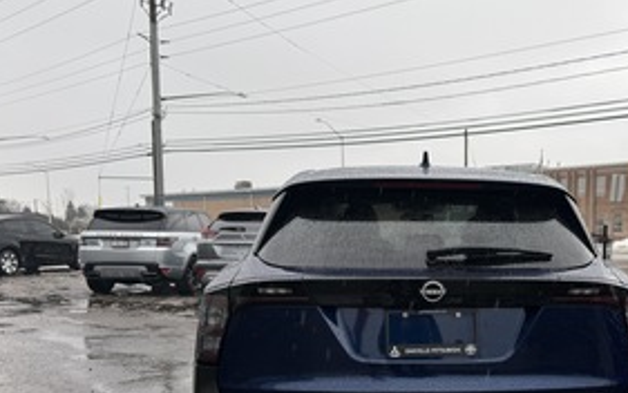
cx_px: 447
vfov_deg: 32.9
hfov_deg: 50.0
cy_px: 298
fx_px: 651
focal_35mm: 38
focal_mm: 6.76
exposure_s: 1/377
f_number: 1.78
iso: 80
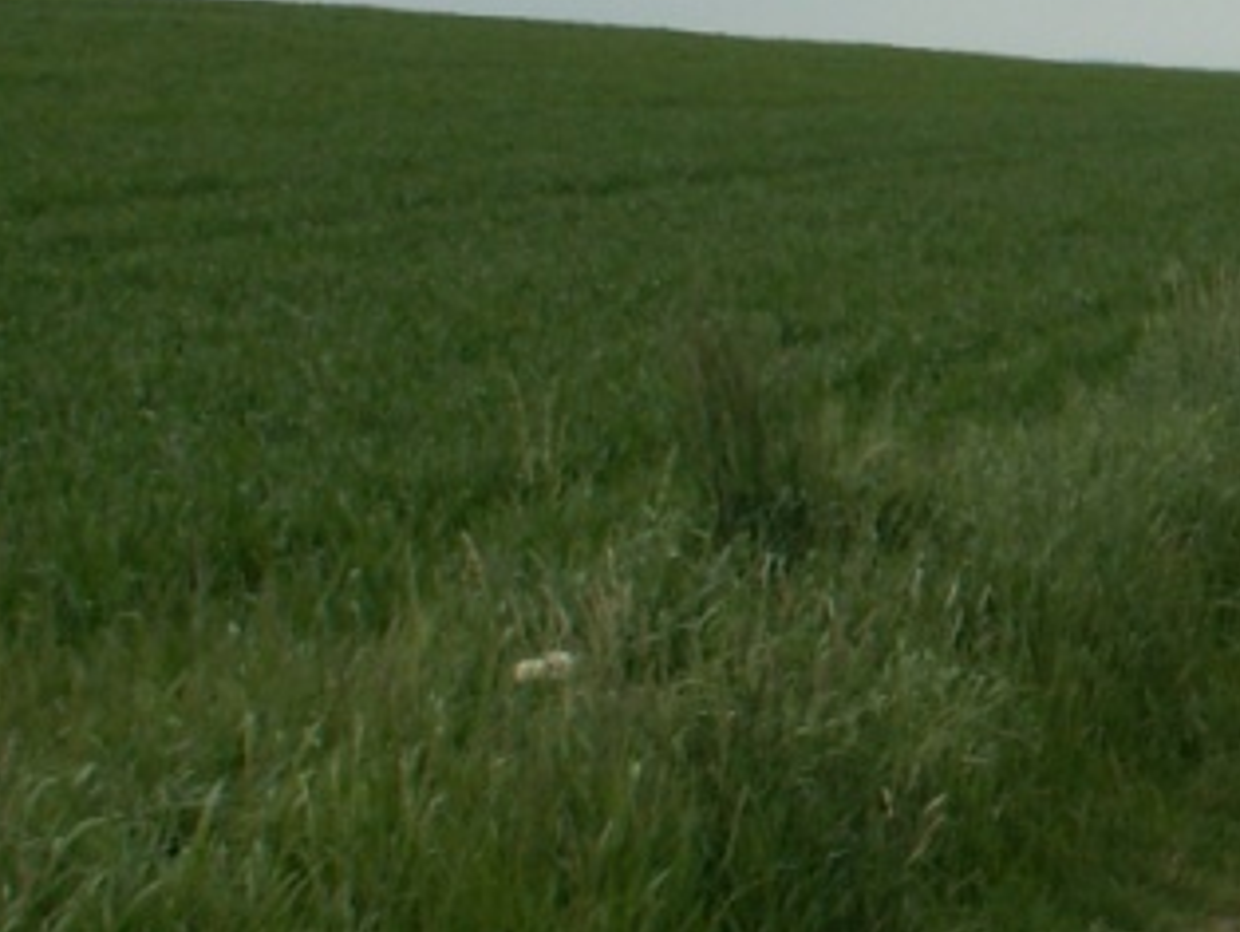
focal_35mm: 114
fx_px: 4087
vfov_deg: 13.0
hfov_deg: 15.8
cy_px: 221
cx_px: 1903
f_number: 8
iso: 50
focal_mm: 5.86
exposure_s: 1/125
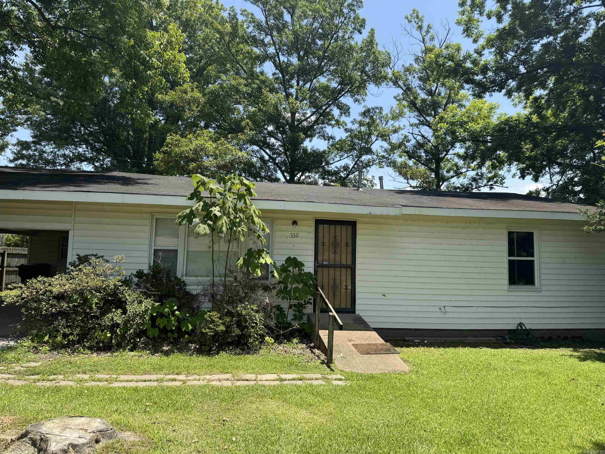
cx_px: 302
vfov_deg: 56.8
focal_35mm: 24
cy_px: 227
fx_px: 419
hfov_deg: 71.6
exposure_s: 1/2415
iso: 80
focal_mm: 6.76
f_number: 1.78
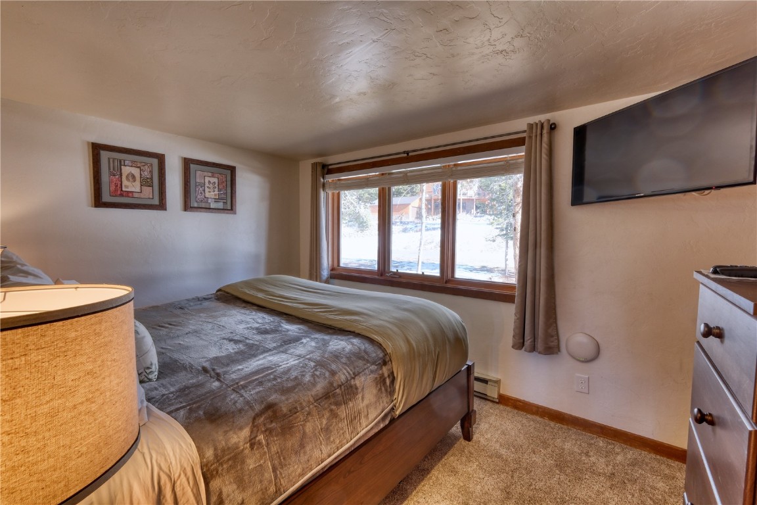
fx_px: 315
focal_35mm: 15
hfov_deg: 100.4
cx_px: 378
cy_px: 252
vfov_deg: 77.3
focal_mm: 10
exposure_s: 1/10
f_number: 8
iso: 800
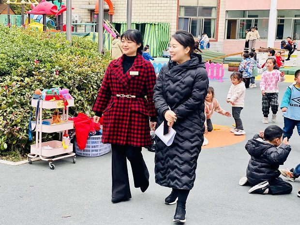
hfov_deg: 36.8
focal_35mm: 52
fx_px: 451
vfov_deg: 28.0
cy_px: 112
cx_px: 150
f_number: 2
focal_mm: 6
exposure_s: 1/122
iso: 40
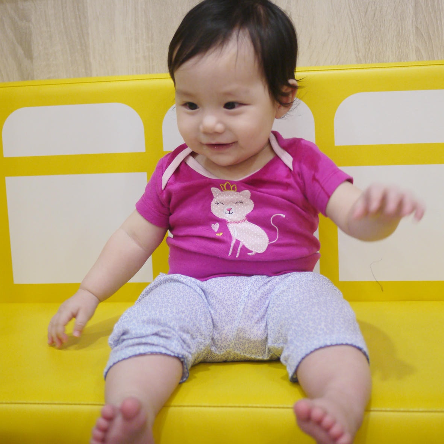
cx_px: 223
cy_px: 174
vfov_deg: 35.2
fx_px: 697
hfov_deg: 35.4
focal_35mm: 48
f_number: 1.7
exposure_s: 1/125
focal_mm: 20
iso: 640
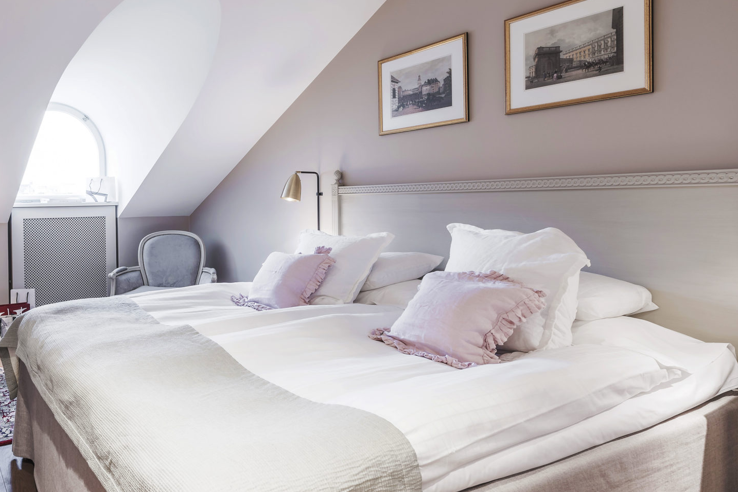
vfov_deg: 51.1
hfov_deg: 65.5
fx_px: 513
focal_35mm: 25
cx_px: 155
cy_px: 207
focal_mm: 14
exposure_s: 2
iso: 64
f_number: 8
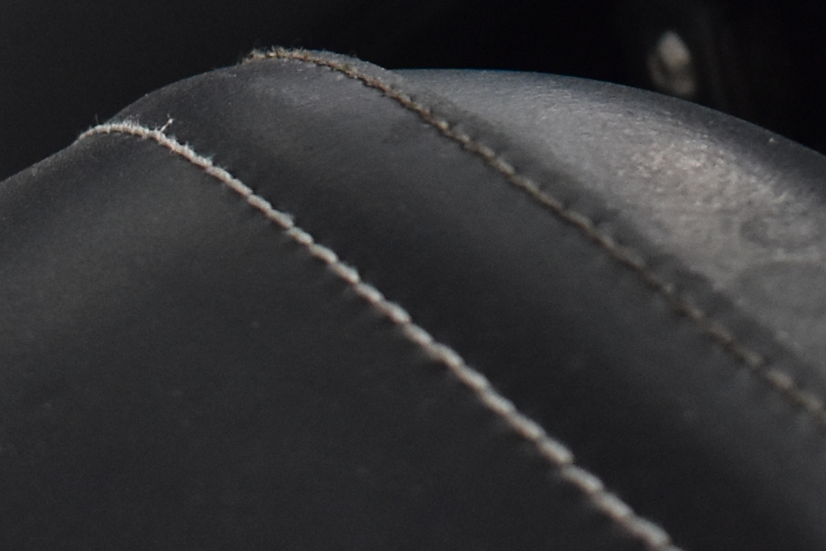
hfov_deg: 11.4
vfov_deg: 7.3
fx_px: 4130
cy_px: -618
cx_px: 608
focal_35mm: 180
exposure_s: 1/60
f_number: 3.8
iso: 800
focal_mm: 24
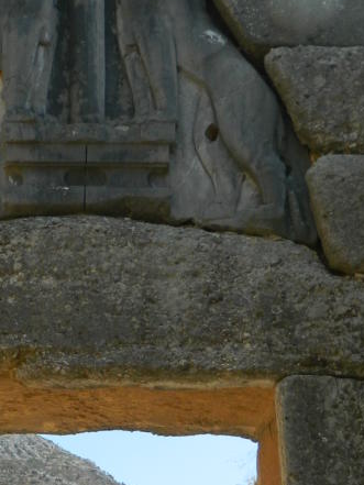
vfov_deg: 27.6
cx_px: 73
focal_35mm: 68
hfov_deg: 21.4
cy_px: 431
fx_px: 953
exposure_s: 1/800
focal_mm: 4.5
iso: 80
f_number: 3.1
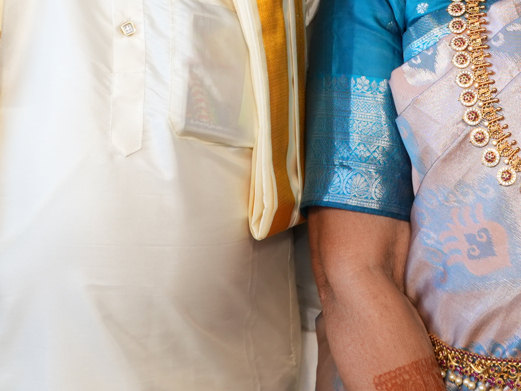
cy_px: -109
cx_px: 361
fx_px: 1821
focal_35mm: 121
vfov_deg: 11.9
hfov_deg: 16.2
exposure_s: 1/160
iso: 500
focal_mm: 27.4
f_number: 5
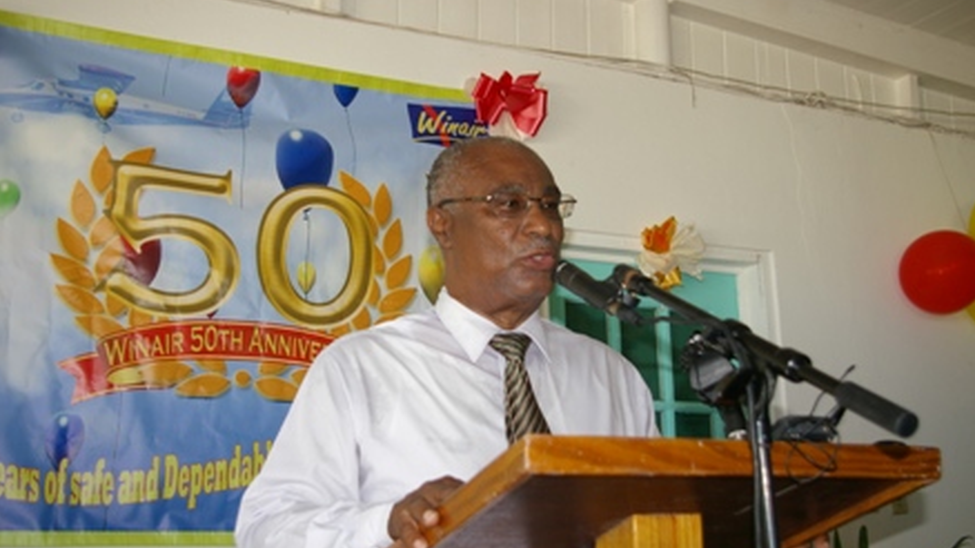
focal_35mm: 45
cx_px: 494
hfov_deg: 45.5
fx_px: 1163
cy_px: 261
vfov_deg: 26.5
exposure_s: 1/45
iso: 200
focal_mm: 28
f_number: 4
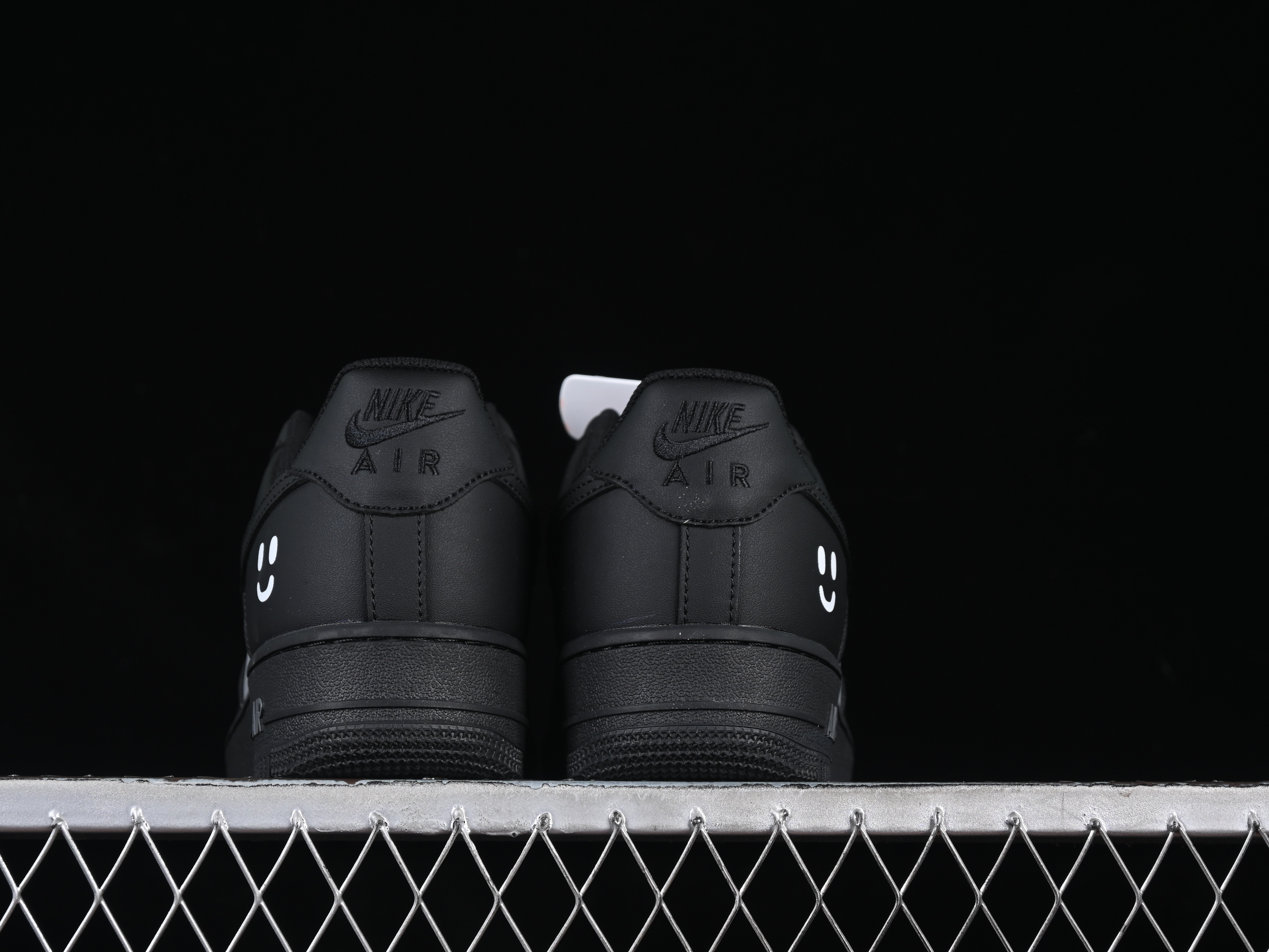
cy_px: 481
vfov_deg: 18.0
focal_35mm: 82
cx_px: 548
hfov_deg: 23.8
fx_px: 3006
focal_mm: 50
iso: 160
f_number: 6.3
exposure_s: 1/60
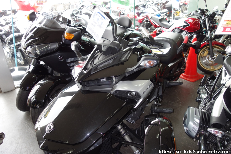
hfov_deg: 65.5
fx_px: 180
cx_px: 116
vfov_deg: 46.4
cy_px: 77
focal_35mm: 28
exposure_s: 1/100
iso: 125
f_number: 2.2
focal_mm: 10.4
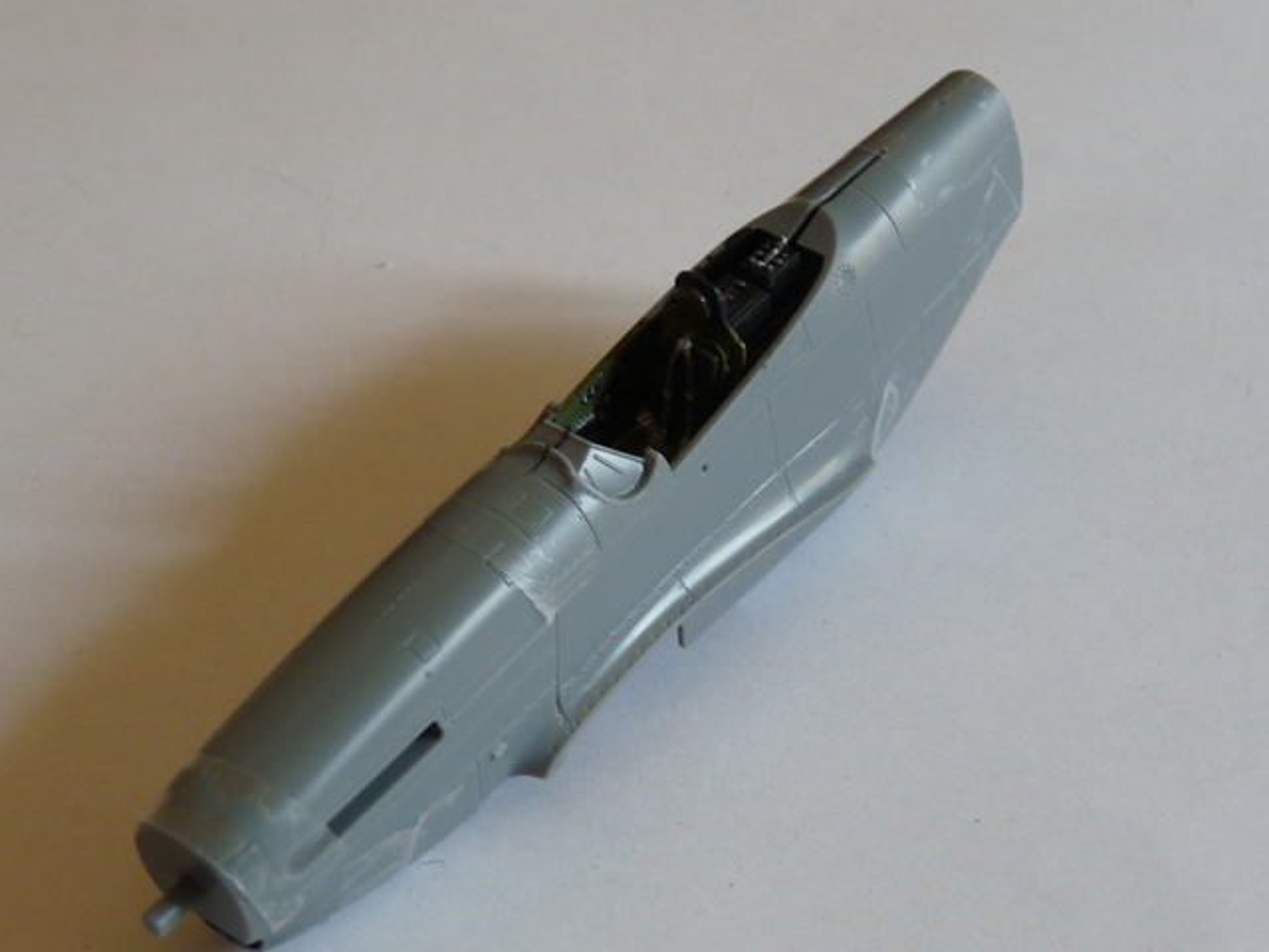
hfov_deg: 20.7
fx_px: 3483
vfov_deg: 15.6
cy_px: 476
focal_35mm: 95
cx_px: 634
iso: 100
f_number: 3.2
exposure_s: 1/60
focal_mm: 9.5
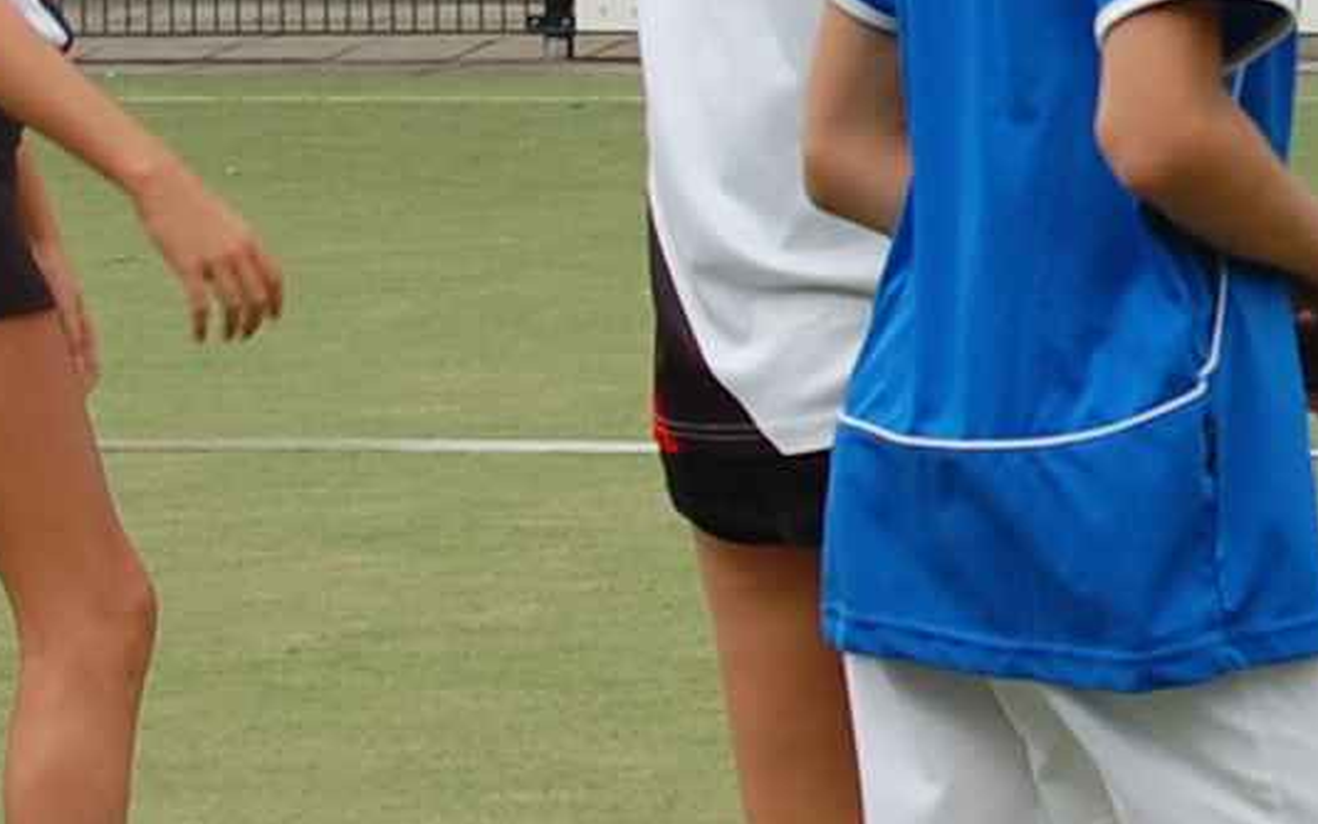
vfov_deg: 3.8
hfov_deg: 6.0
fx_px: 12430
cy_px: 240
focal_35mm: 346
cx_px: 1454
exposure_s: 1/200
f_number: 7.1
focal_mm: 55
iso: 200
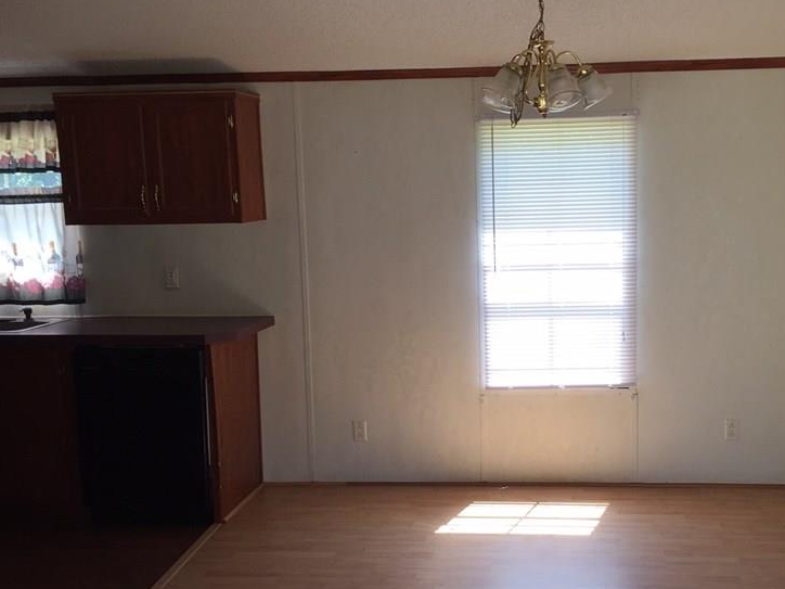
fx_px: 930
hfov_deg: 45.0
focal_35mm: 41
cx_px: 536
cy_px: 306
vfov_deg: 35.1
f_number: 2.2
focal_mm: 4.15
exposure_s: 1/60
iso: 32
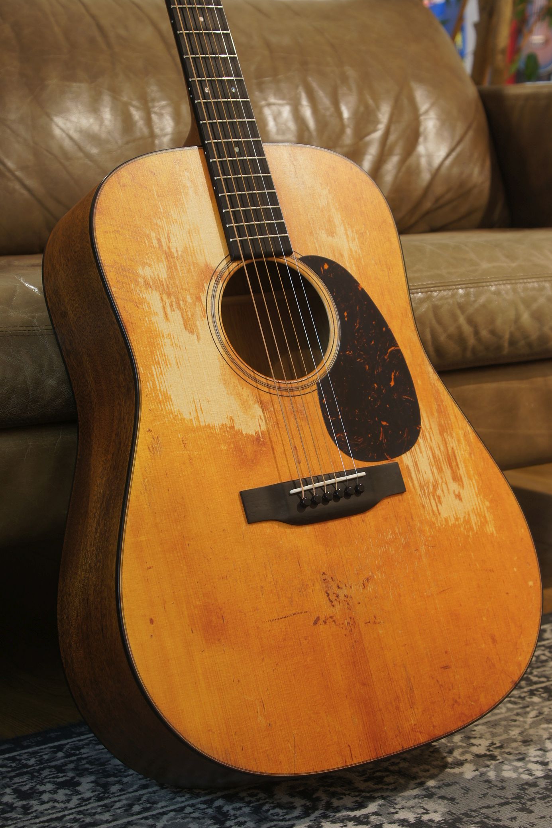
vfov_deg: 30.5
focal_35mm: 66
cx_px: 265
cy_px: 429
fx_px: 1518
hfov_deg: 20.6
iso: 100
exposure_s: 1/5
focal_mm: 40
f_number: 6.3
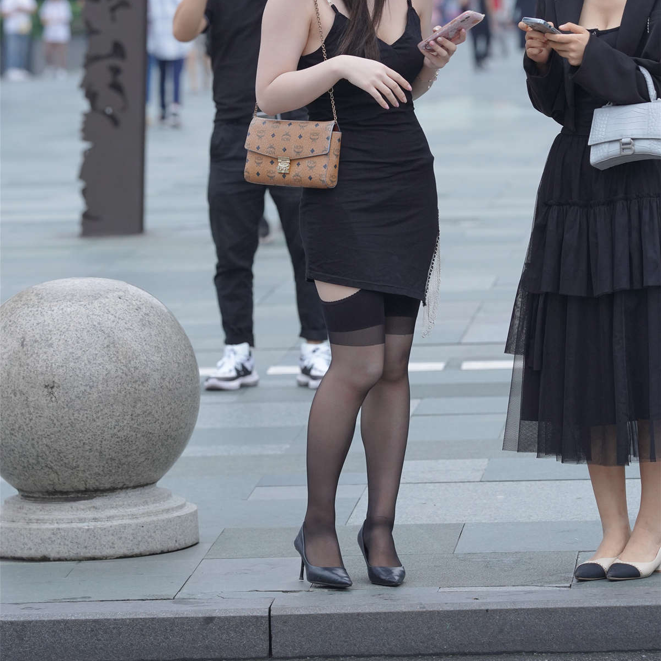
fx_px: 5574
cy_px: 217
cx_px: 330
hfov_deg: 6.8
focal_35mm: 258
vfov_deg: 6.8
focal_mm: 135
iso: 640
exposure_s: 1/400
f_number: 4.5
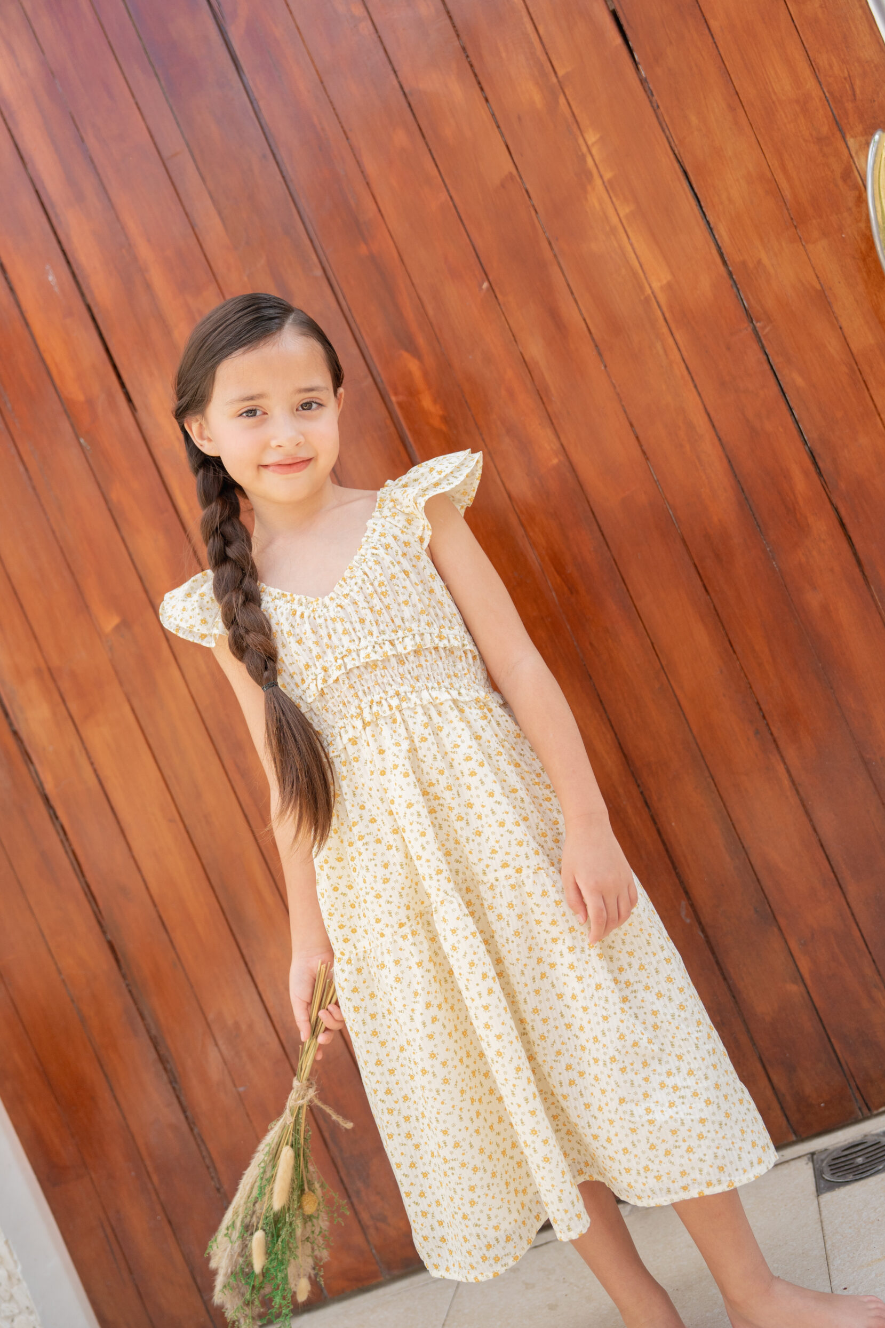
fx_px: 1328
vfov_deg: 53.1
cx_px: 438
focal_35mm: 36
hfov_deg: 36.9
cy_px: 670
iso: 320
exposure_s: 1/800
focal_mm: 35
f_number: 2.8
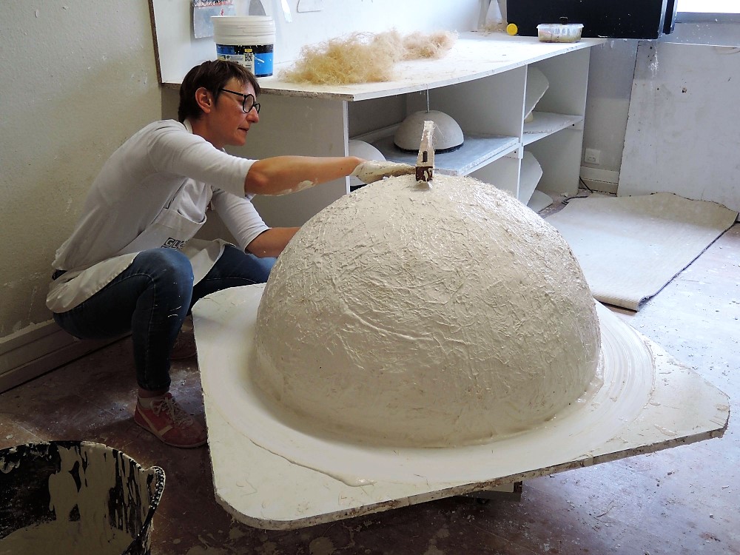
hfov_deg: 52.6
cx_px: 370
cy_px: 278
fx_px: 748
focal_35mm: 35
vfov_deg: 40.7
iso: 160
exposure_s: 1/50
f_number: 2.5
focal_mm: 7.5
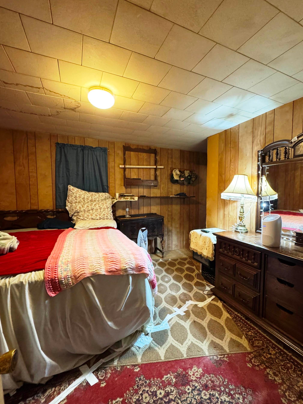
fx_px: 187
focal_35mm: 16
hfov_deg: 77.8
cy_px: 205
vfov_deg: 94.5
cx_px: 168
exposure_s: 1/60
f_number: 2.2
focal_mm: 2.22
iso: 800
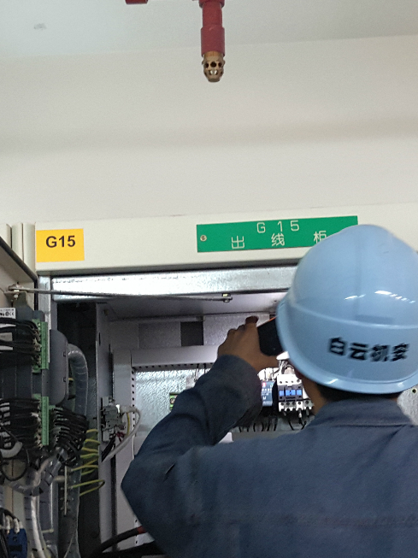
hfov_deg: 19.4
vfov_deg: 25.6
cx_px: 221
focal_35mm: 76
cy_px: 318
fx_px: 1225
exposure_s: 1/33
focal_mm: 4.73
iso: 320
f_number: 2.2
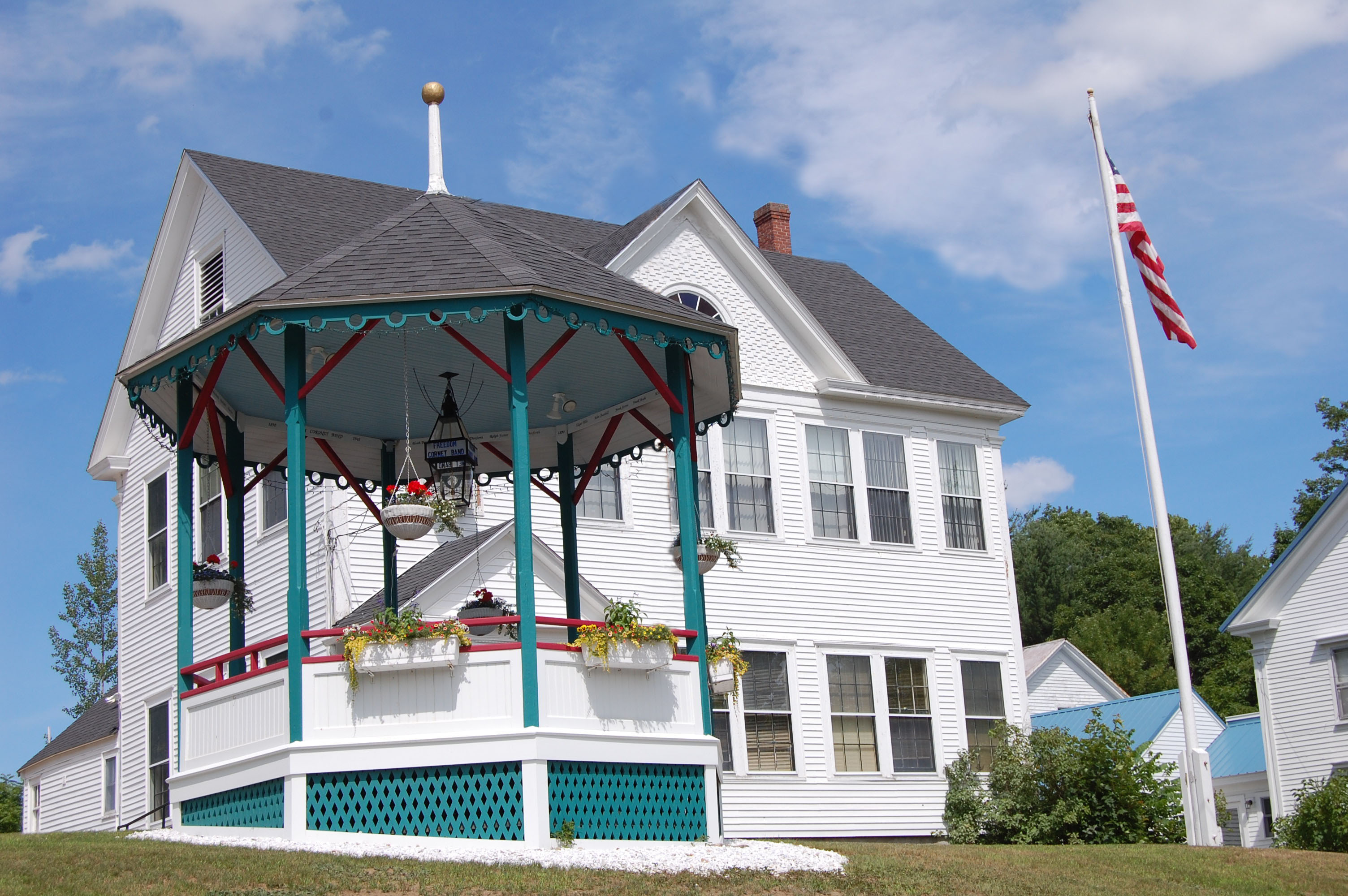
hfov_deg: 35.1
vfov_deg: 23.7
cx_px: 674
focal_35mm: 57
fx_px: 2132
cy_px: 448
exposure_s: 1/400
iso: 200
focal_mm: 38
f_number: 10
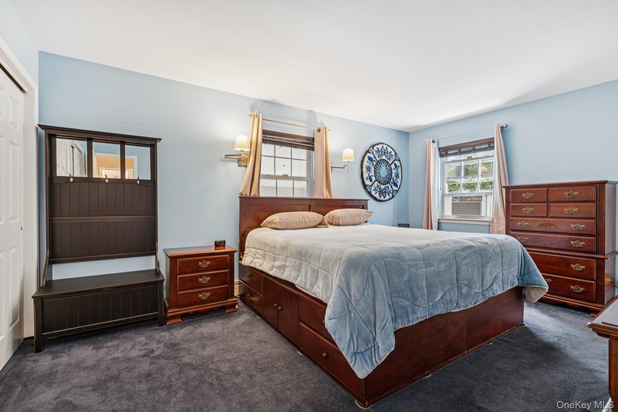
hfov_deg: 96.7
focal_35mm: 16
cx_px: 309
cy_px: 206
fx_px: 275
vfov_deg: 73.7
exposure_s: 1/1.67
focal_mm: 16
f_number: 9
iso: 200
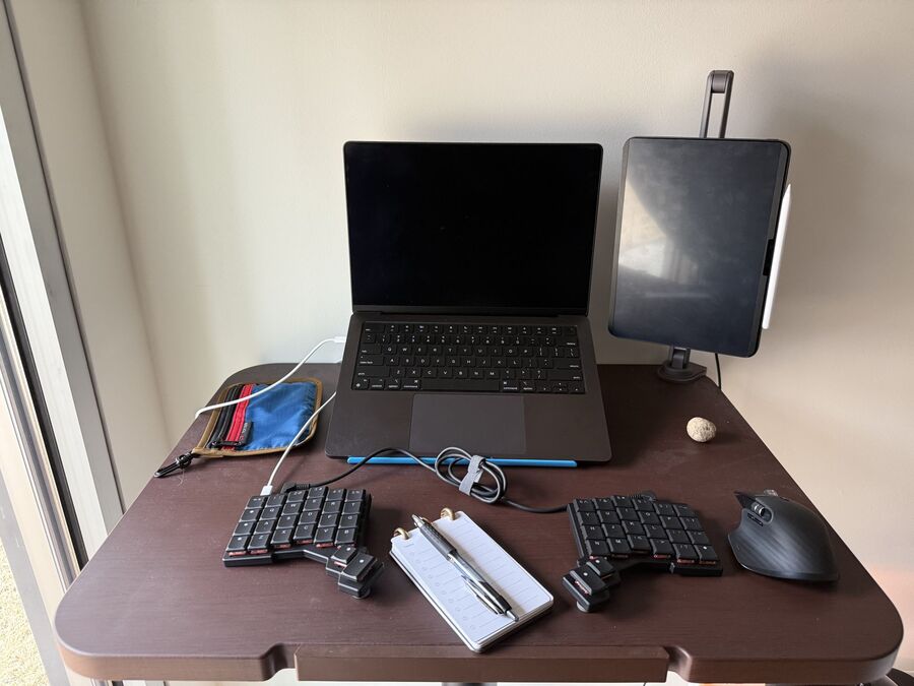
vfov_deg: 56.8
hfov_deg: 71.6
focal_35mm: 24
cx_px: 457
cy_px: 343
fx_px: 634
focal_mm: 6.76
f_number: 1.78
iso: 320
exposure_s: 1/60
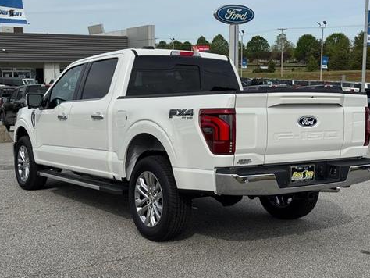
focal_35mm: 51
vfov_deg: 28.6
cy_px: 137
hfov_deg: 37.5
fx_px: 545
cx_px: 190
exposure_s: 1/5848
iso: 64
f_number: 1.78
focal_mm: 6.76
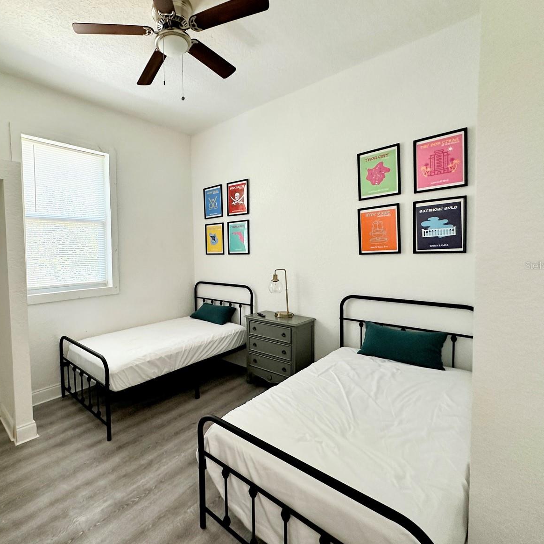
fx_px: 302
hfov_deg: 82.0
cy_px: 265
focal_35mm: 17
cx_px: 196
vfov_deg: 84.0
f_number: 2.2
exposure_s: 1/120
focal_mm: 2.22
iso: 200
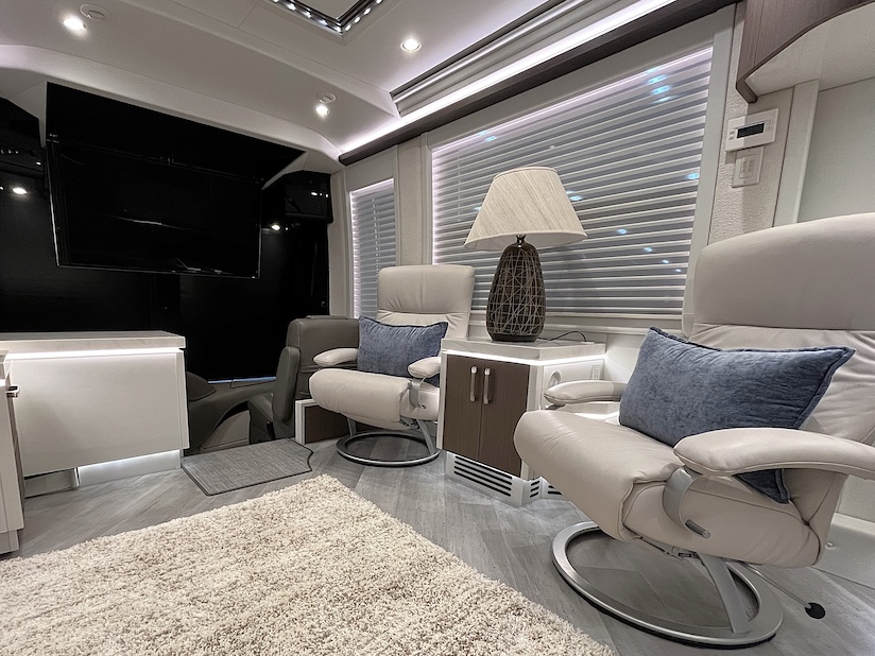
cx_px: 383
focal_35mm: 17
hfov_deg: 90.6
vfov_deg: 74.2
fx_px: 430
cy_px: 382
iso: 320
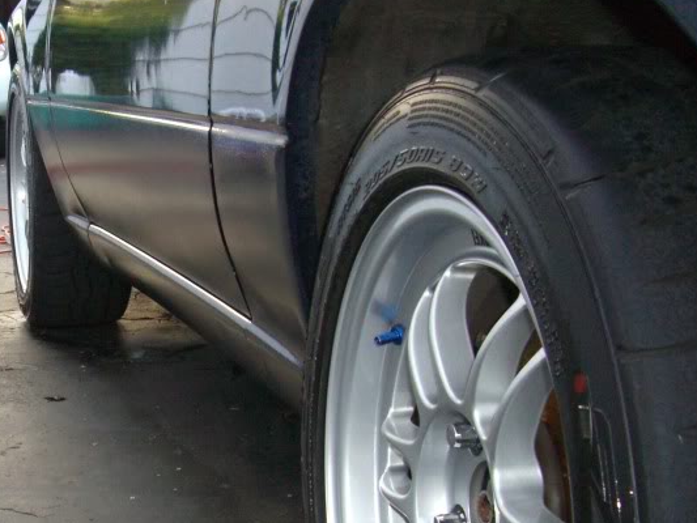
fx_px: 1470
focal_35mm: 73
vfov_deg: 20.0
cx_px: 68
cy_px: 382
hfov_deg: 25.8
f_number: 2.8
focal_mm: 7.9
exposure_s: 1/100
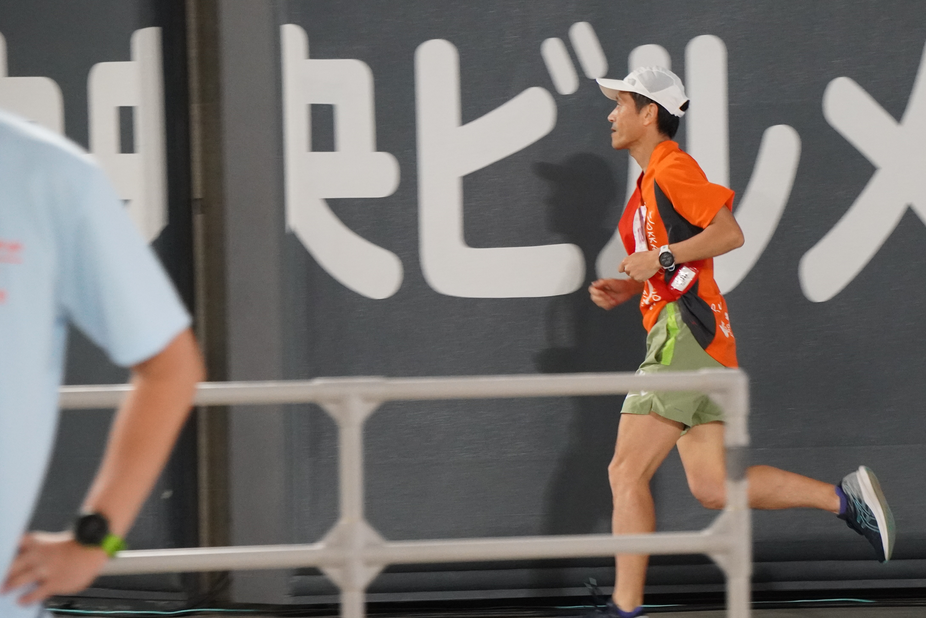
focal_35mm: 253
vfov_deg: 5.4
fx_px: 6507
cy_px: 299
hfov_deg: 8.1
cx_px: 635
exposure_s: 1/200
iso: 4000
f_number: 5.6
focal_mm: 122
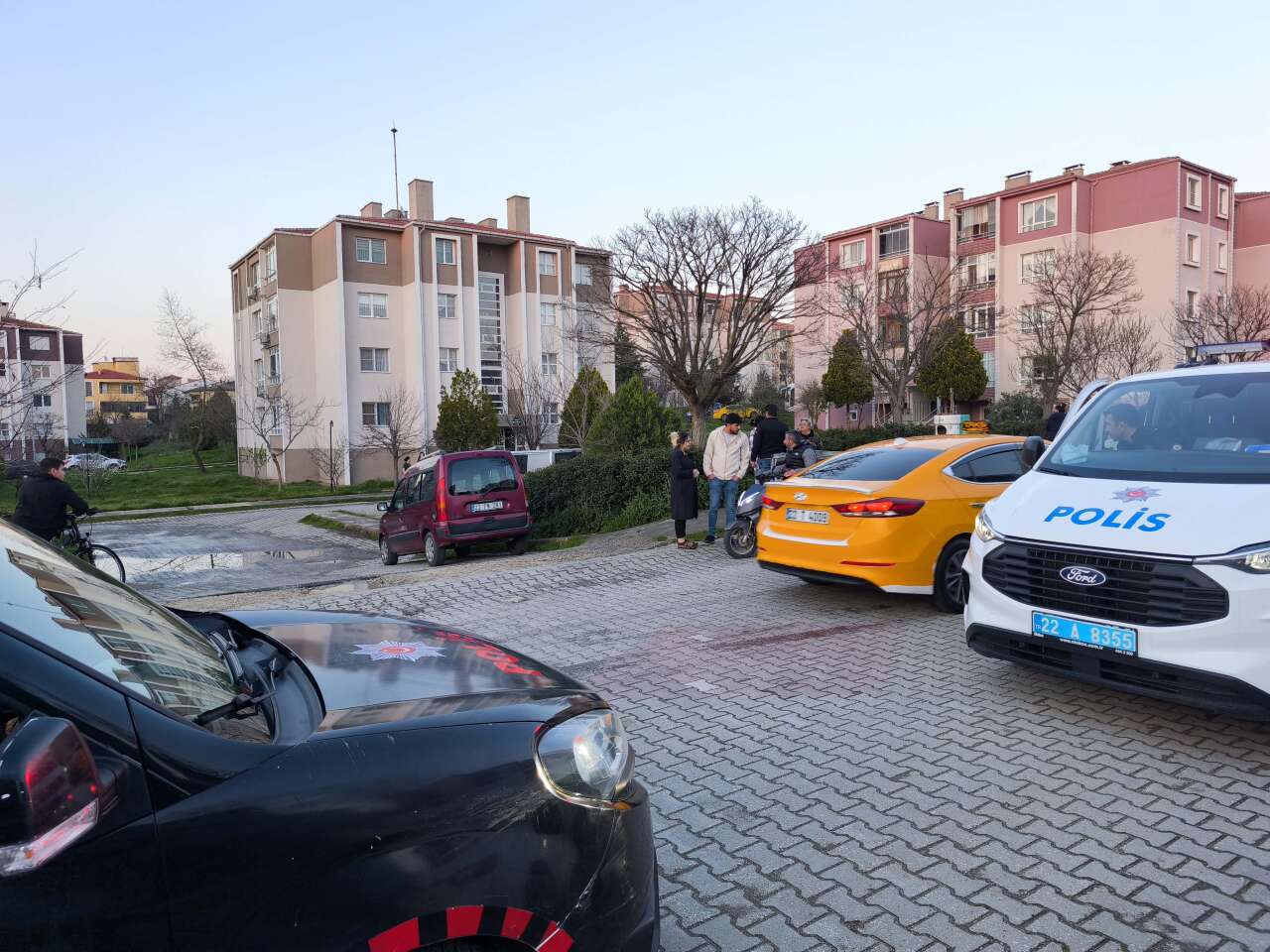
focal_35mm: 23
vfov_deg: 58.9
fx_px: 844
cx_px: 635
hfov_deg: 73.9
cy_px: 476
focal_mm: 6.57
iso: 50
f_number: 1.6
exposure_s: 1/109
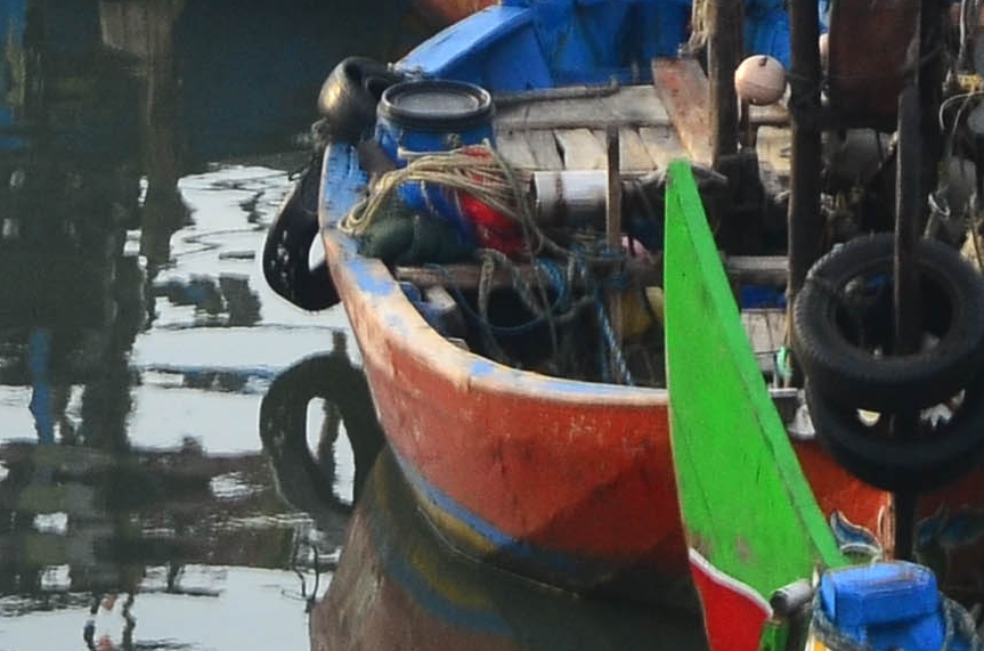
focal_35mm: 557
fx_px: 15184
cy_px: -376
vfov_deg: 2.5
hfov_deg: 3.7
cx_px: 229
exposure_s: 1/90
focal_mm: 65
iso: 200
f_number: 11
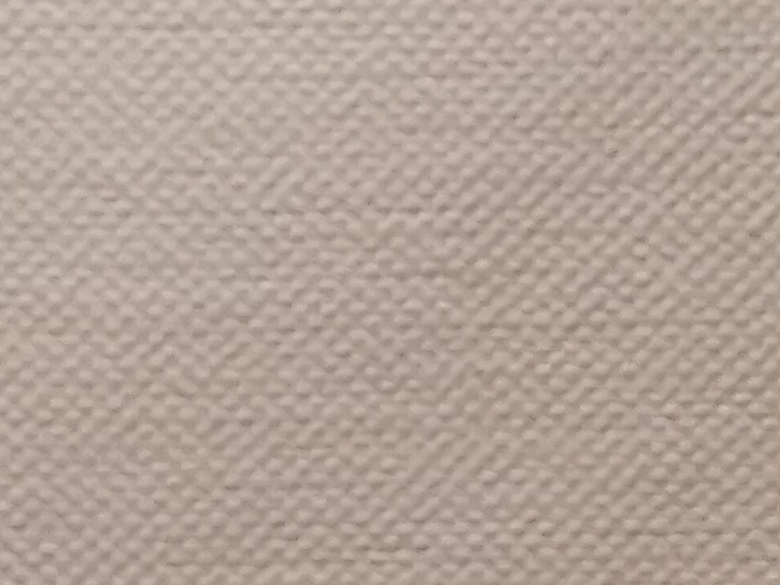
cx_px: 1141
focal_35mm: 102
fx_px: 2298
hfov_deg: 17.5
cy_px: 363
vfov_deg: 14.5
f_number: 1.6
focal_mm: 5.56
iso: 320
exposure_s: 1/50
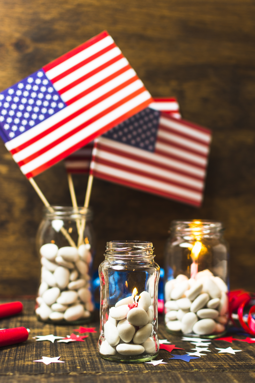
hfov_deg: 25.8
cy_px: 192
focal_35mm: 52
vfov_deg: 37.9
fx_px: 558
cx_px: 128
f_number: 2.2
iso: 100
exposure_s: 1/100
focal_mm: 35
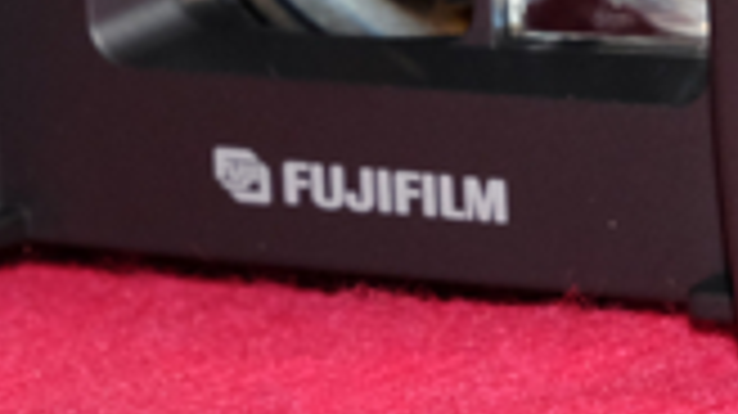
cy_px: -135
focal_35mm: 280
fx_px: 5476
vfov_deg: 4.3
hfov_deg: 7.7
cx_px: 698
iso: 1600
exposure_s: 1/30
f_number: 11
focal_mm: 48.4
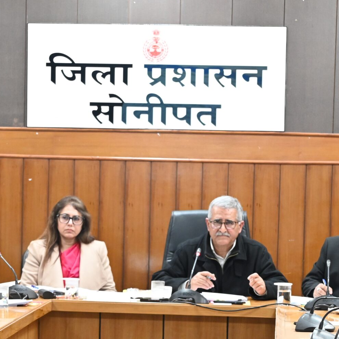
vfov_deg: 13.9
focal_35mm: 125
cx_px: 175
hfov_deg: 14.0
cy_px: 283
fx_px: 1385
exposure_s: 1/100
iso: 3200
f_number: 4
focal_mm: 57
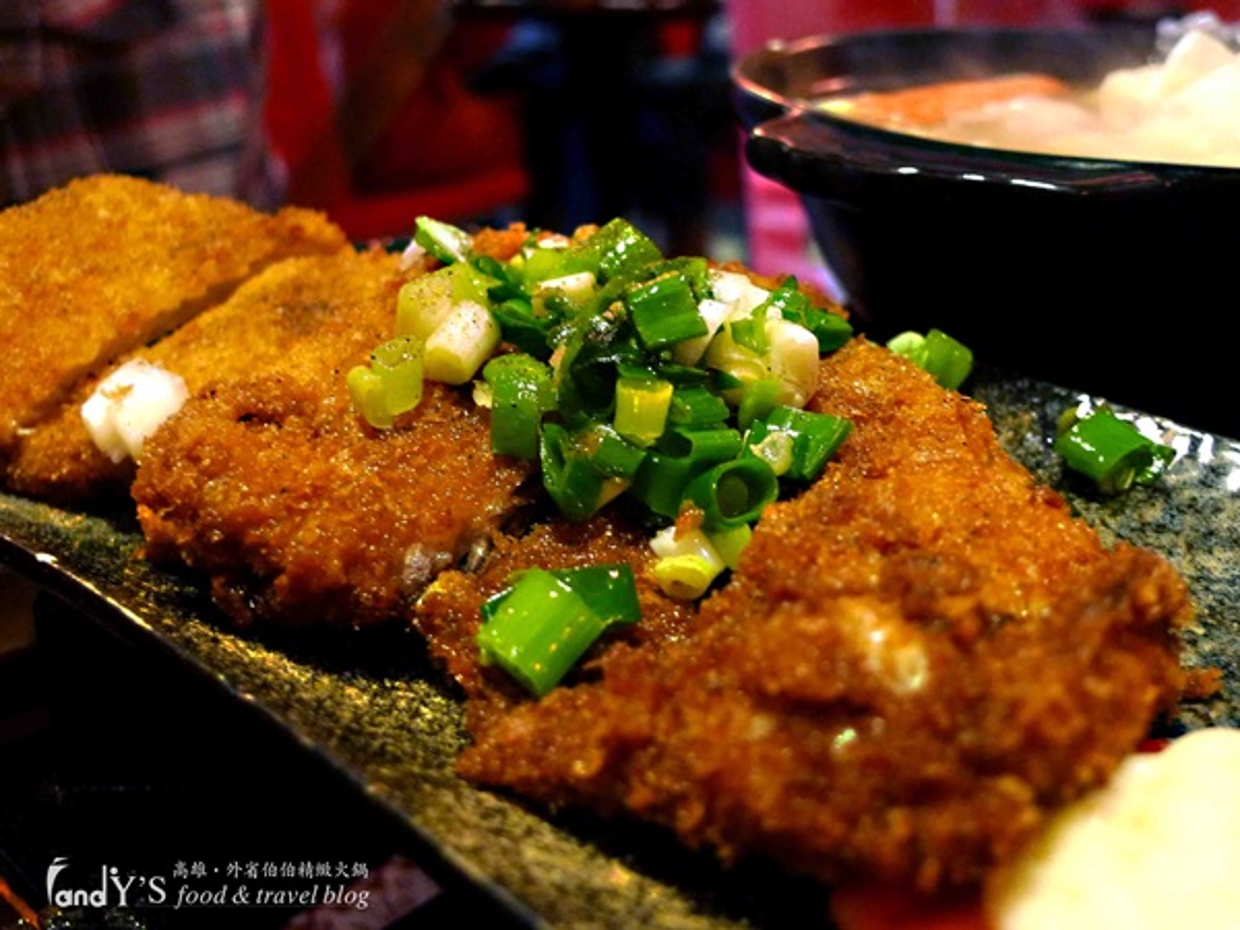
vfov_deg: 40.7
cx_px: 620
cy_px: 465
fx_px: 1254
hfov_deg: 52.6
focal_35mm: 35
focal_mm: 7.4
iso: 400
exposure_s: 1/15
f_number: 2.3
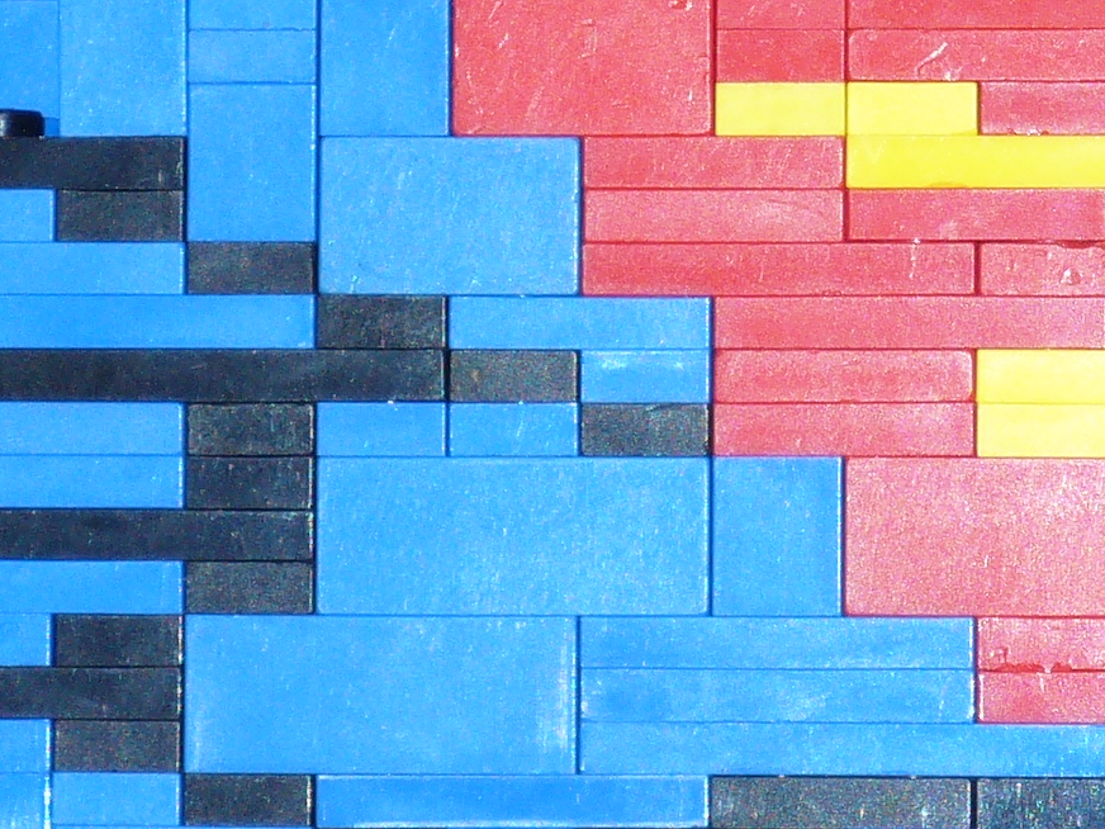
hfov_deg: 4.3
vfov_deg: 3.2
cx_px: 1007
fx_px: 14716
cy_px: 479
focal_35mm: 461
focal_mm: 25.9
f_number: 4
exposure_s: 1/30
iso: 100
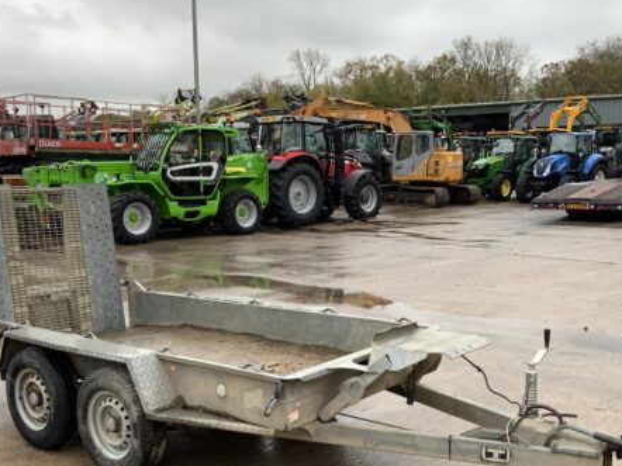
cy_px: 307
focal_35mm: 42
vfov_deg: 34.0
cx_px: 328
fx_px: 754
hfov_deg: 44.8
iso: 16
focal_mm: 3
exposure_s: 1/172
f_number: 1.8
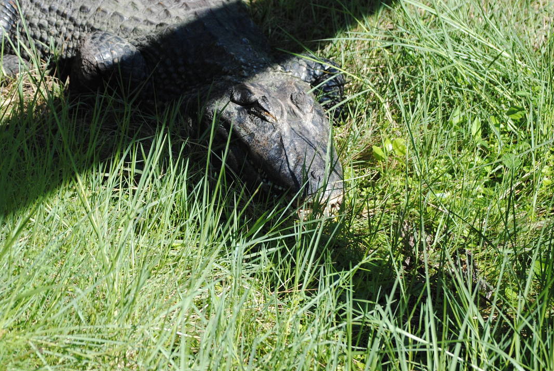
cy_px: 98
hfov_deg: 13.0
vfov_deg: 8.7
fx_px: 2435
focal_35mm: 158
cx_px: 220
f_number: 5.6
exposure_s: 1/500
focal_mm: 70
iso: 200
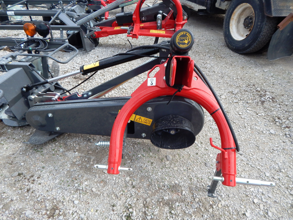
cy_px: 110
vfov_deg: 61.1
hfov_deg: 76.4
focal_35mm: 22
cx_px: 146
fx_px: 186
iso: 125
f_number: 3
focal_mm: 4
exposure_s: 1/800
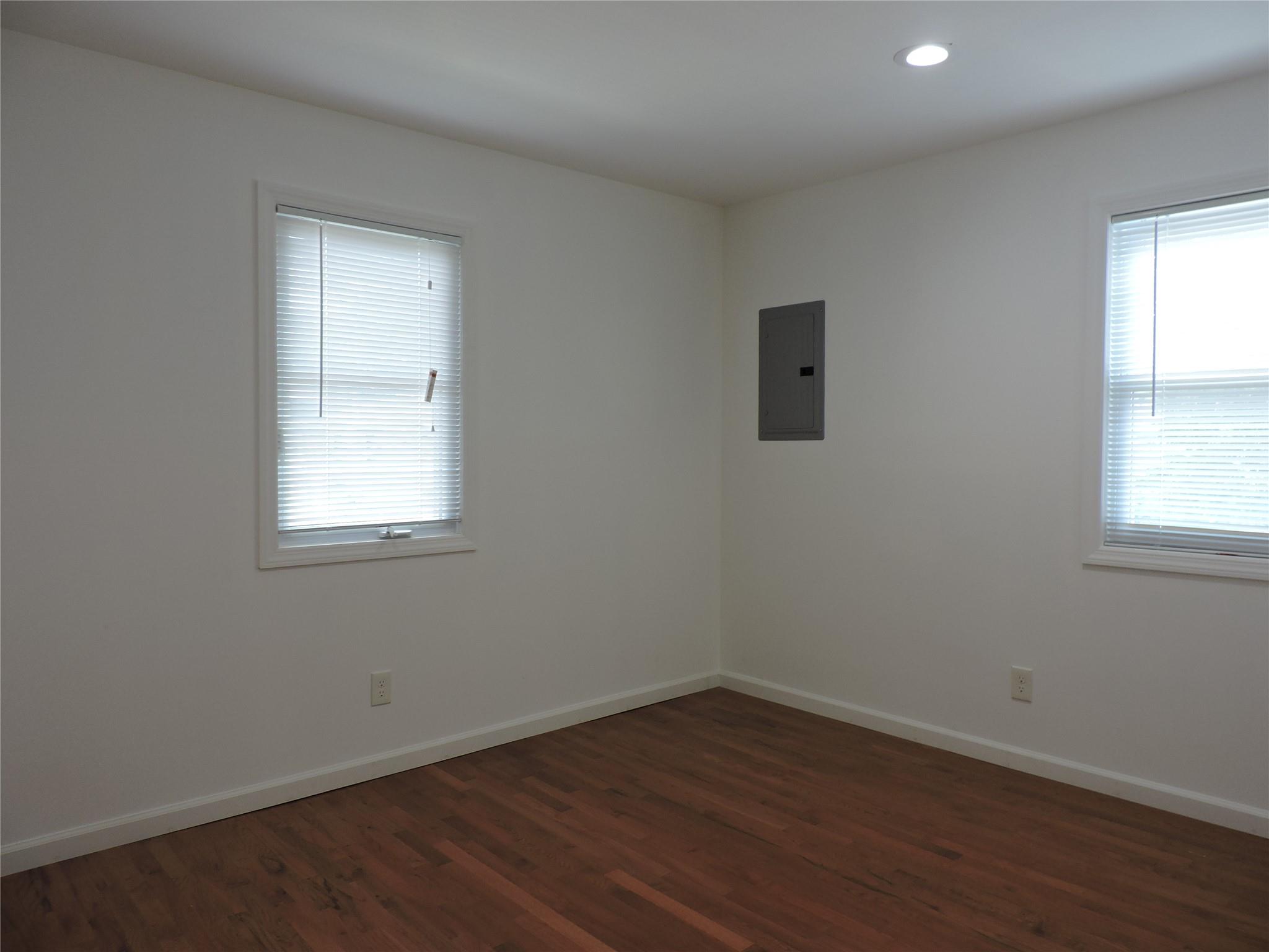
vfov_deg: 56.8
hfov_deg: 71.6
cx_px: 634
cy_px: 476
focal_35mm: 24
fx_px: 880
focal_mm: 4.3
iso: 100
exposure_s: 1/40
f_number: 3
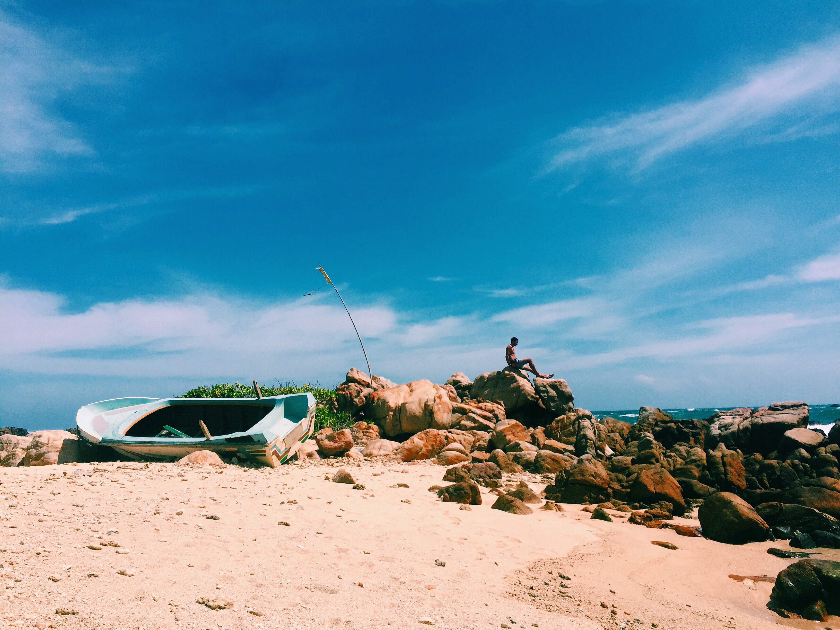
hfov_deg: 61.7
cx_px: 420
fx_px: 704
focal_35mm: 29
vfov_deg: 48.2
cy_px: 315
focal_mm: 4.15
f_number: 2.2
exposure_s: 1/4405
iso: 32
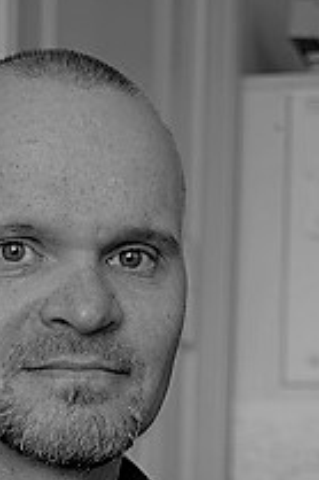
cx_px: 28
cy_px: 564
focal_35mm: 112
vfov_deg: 17.5
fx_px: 1491
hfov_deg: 12.1
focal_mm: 30
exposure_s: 1/60
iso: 320
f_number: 2.8
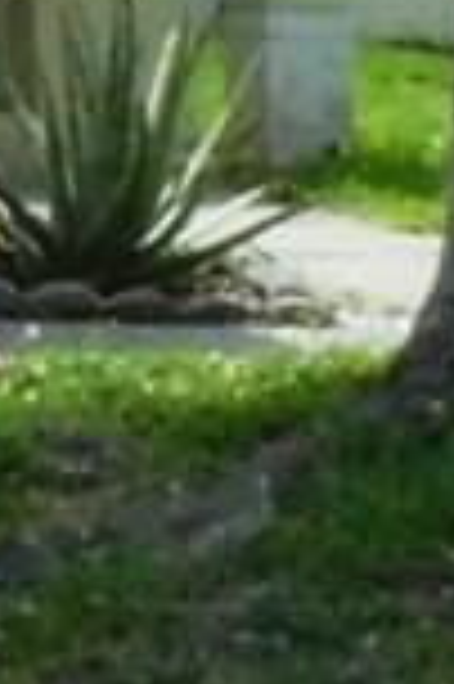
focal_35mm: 439
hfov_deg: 3.0
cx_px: -1142
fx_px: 8323
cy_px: -1040
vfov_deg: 4.6
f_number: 7.6
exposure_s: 1/1600
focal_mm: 7.2
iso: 800
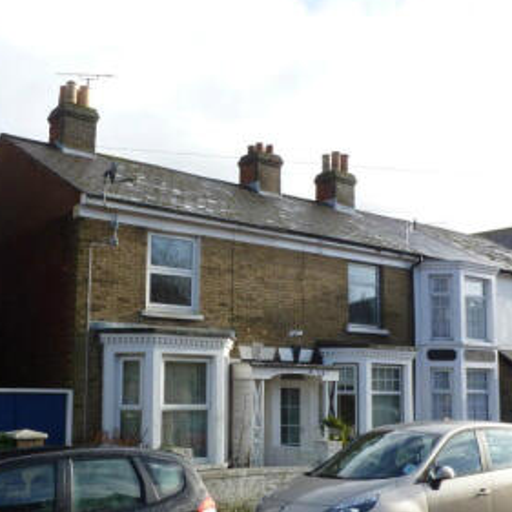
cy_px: 298
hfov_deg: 38.3
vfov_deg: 38.2
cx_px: 227
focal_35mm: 44
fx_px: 736
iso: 100
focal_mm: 4.3
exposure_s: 1/320
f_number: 4
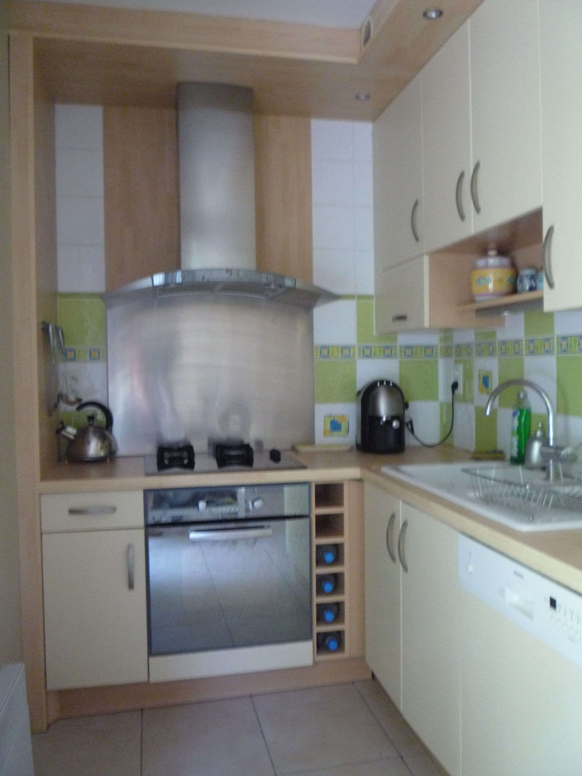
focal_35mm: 30
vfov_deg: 60.0
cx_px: 291
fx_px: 672
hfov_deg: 46.8
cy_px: 388
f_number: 3.3
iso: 400
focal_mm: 5.2
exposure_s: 1/8
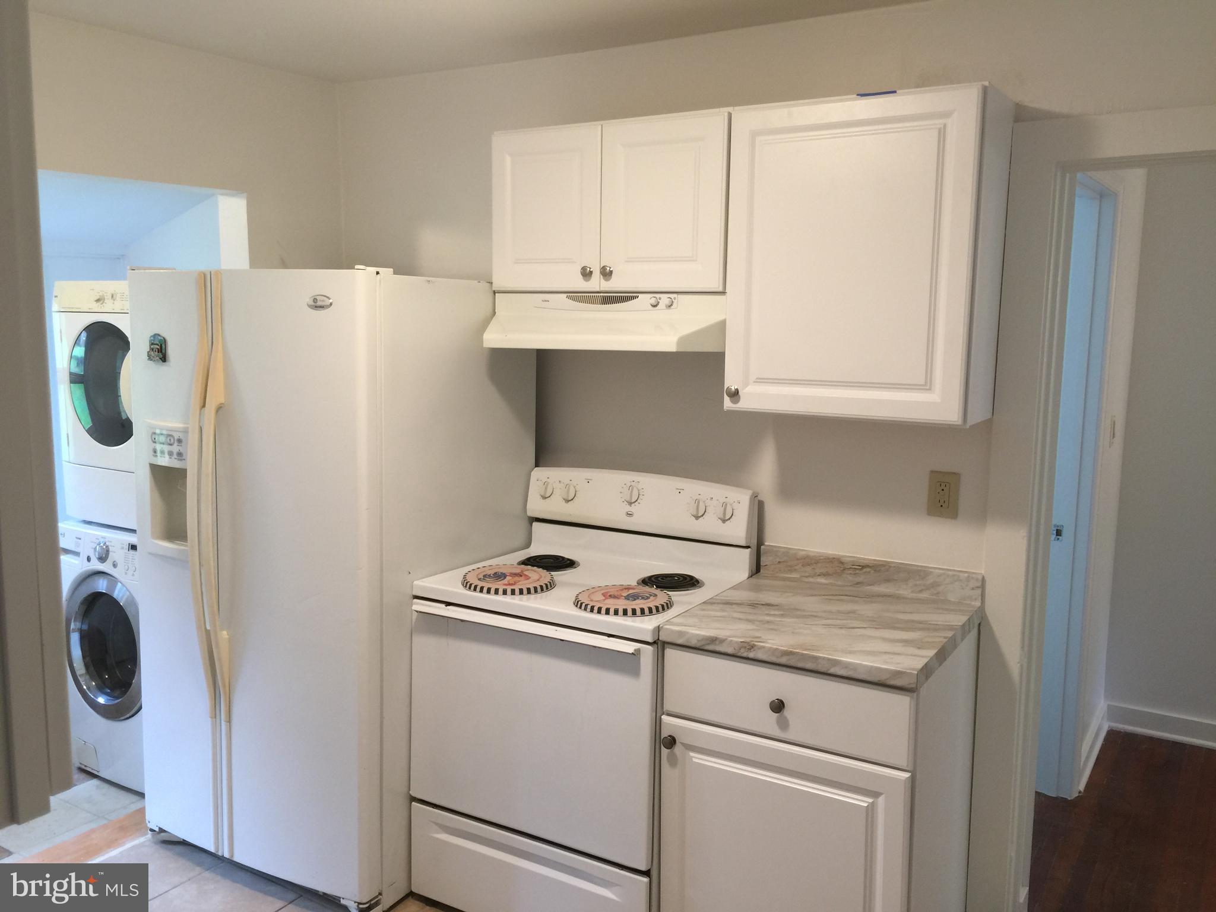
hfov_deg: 61.7
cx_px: 608
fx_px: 1019
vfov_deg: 48.2
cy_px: 456
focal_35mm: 29
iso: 32
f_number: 2.2
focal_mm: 4.15
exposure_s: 1/15
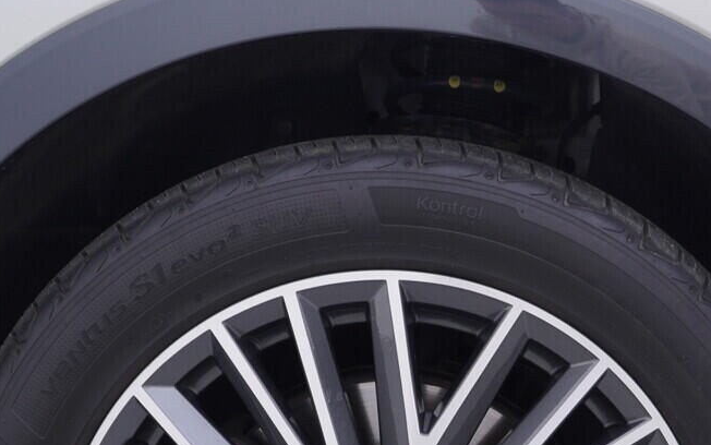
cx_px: 503
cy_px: 513
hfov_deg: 25.3
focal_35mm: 81
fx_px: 1570
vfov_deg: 15.6
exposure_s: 1/60
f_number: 3.5
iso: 125
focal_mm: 24
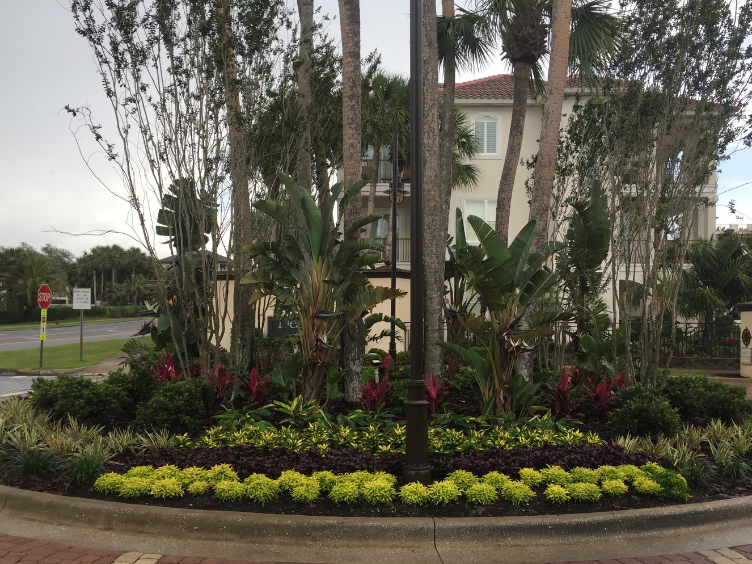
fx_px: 760
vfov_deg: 40.6
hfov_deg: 52.6
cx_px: 396
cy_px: 331
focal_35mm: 35
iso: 32
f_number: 2.2
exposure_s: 1/706
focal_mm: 4.15
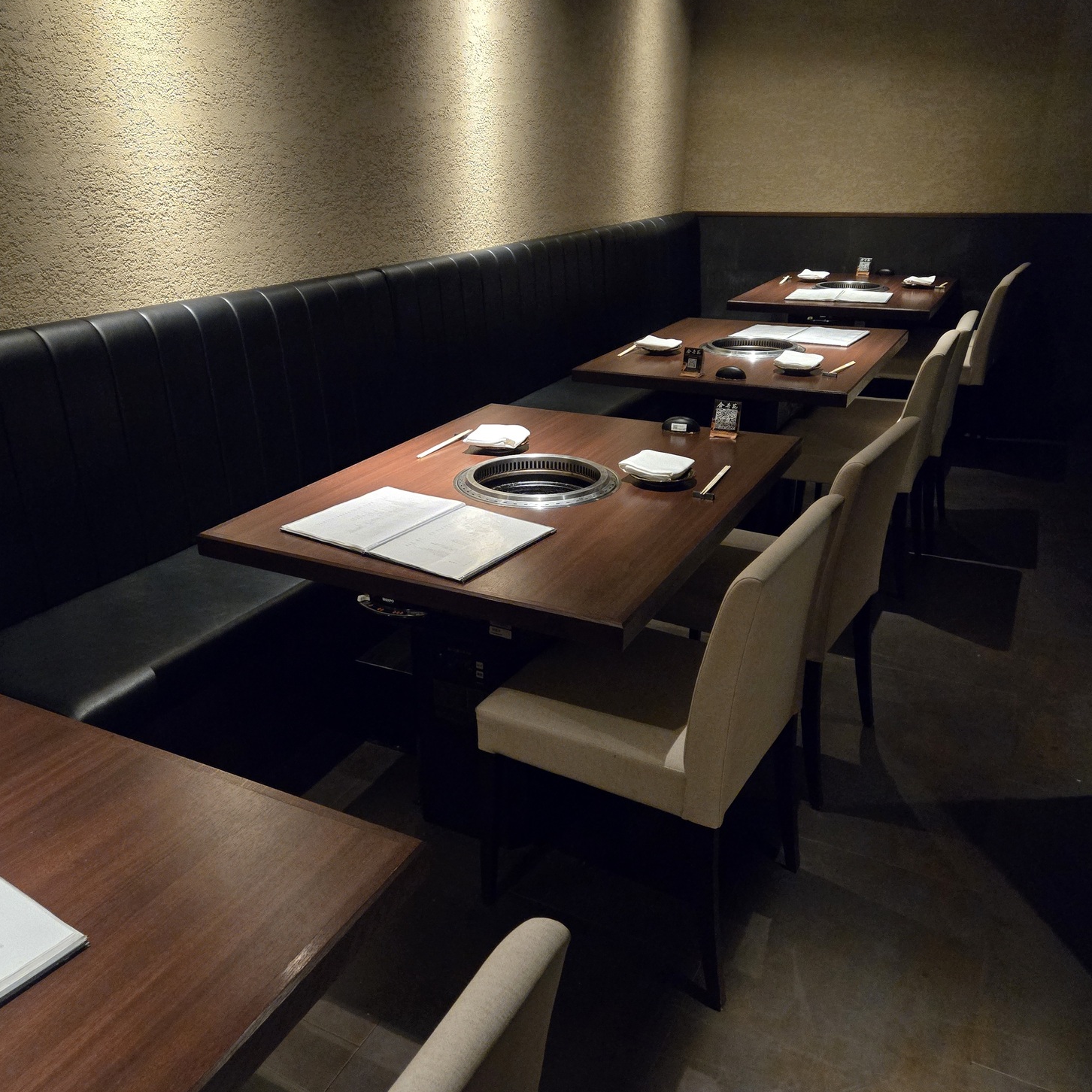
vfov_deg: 57.3
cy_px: 542
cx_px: 487
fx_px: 999
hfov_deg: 57.2
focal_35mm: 28
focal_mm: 5.4
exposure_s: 1/100
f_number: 1.8
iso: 2500
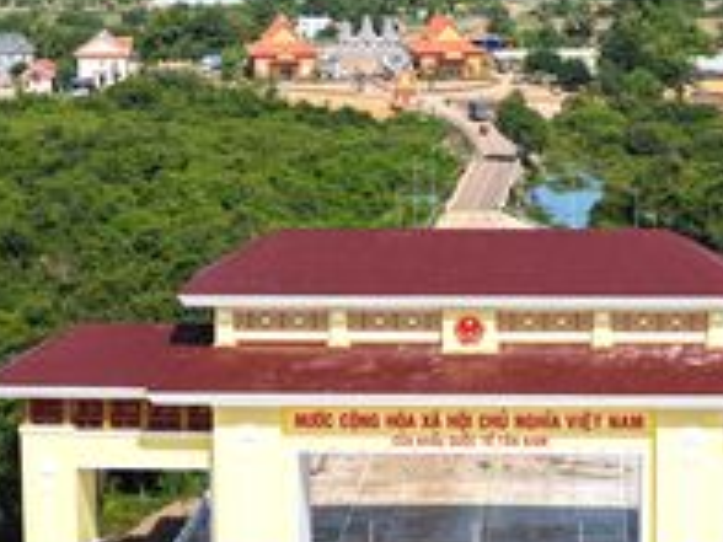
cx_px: 450
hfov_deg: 15.9
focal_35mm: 124
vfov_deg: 12.0
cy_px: 245
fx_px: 2590
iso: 160
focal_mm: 19.35
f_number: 2.8
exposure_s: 1/2000
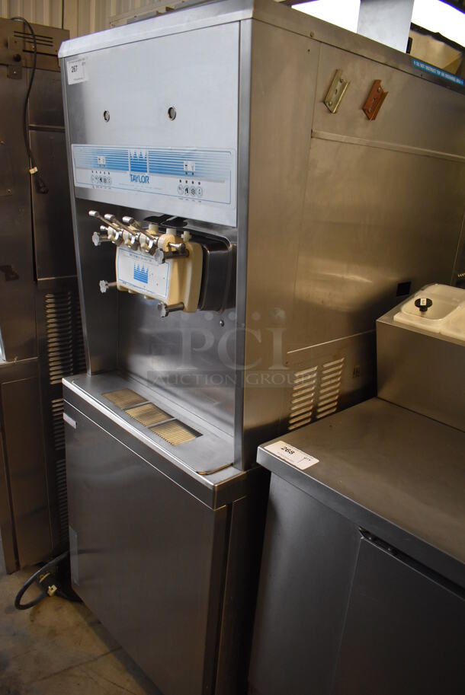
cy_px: 348
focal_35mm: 27
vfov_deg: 67.3
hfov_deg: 48.0
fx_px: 522
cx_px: 232
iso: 2000
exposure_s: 1/125
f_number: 3.5
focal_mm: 18
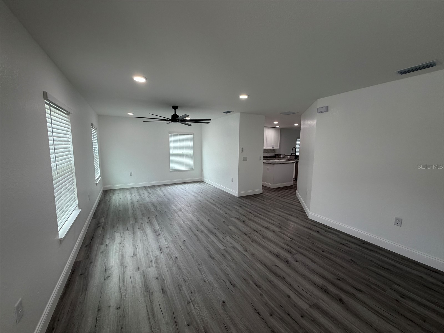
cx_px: 222
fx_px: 180
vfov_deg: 85.7
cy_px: 166
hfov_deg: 102.1
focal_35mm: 14
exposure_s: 1/121
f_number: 2.2
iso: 125
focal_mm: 2.22
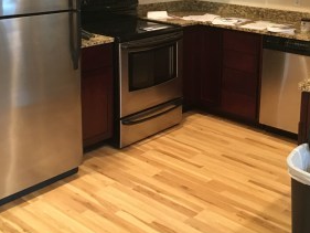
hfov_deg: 36.1
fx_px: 475
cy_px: 34
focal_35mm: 53
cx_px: 175
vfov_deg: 26.8
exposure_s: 1/20
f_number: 2.2
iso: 200
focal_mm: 4.15
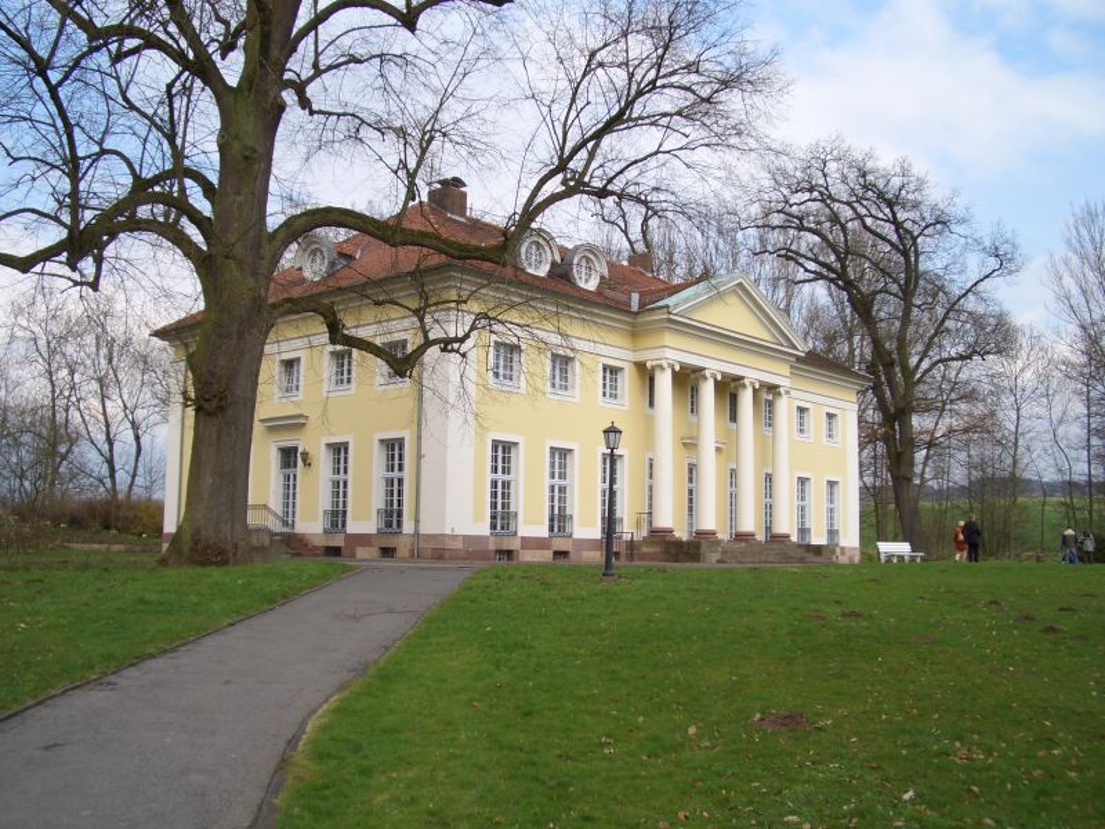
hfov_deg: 52.6
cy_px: 414
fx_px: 1117
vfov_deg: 40.7
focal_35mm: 35
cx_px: 552
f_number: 4.3
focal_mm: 5.8
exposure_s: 1/250
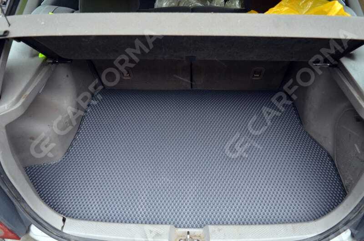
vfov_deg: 43.4
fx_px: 303
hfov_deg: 62.1
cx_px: 182
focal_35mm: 30
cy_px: 120
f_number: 3.8
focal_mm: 20
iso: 800
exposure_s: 1/50
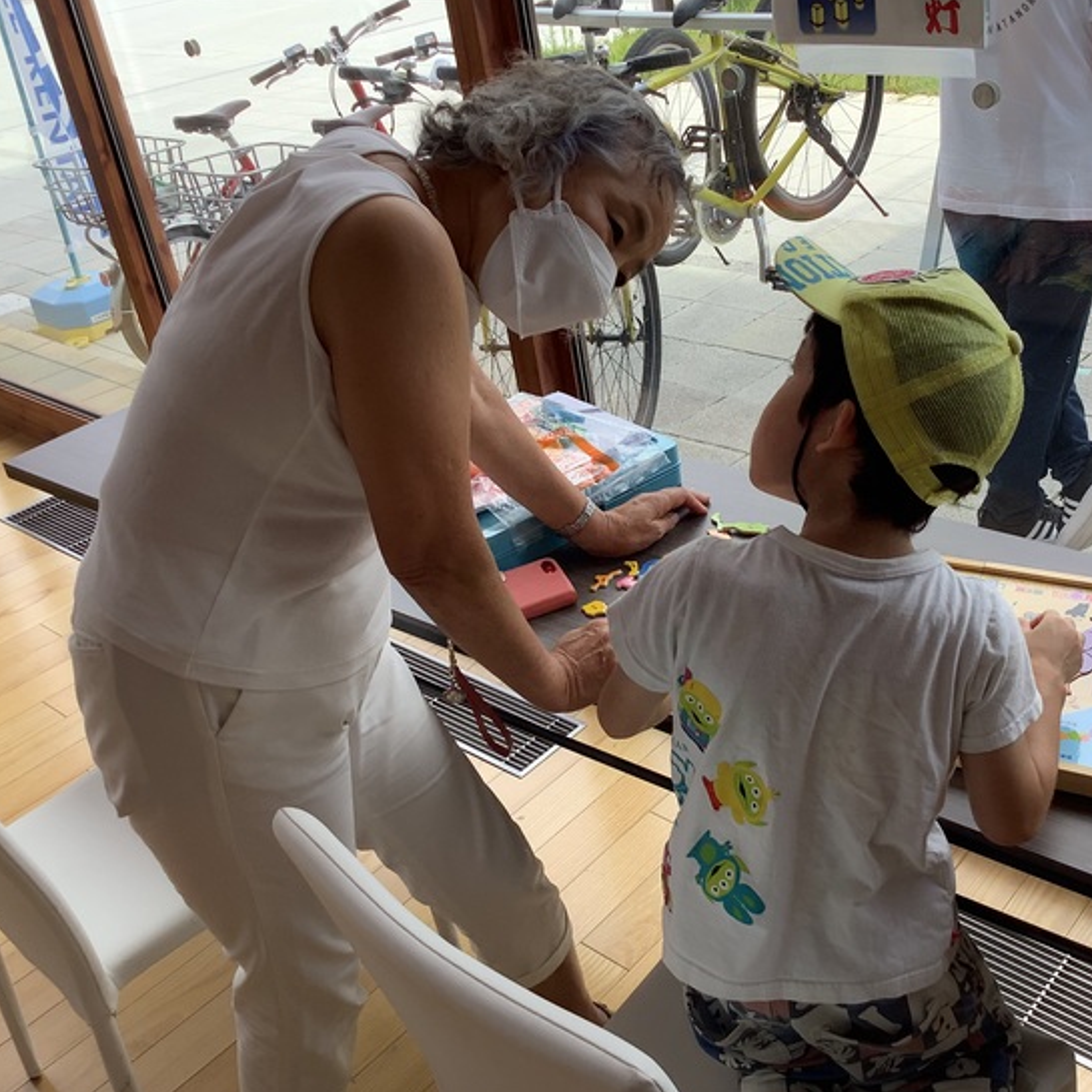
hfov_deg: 44.5
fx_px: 1321
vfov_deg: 44.9
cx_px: 695
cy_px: 547
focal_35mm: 37
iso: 25
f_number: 2.4
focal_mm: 3.3
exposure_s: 1/197
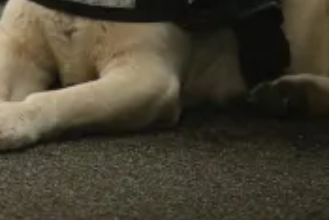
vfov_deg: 1.9
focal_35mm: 738
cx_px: -139
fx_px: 6750
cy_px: -22
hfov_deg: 2.8
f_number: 2.8
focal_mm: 170
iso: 640
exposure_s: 1/500
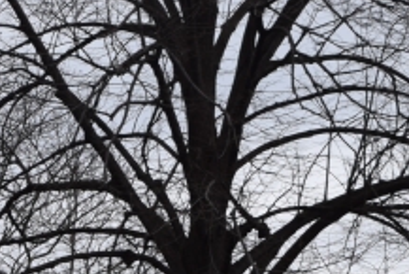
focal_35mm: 269
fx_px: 3058
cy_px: 512
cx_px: -224
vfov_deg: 5.0
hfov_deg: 7.5
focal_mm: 38
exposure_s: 1/400
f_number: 10
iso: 200
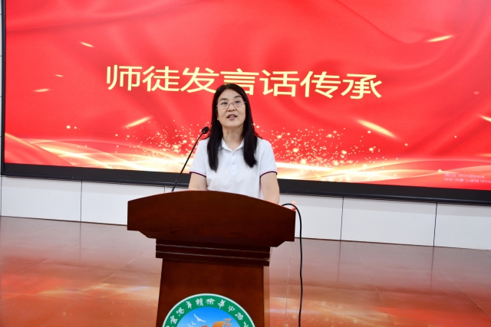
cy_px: 164
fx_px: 450
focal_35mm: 33
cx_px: 246
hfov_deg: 57.2
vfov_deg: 40.0
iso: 320
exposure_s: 1/50
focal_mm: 22
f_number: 3.8
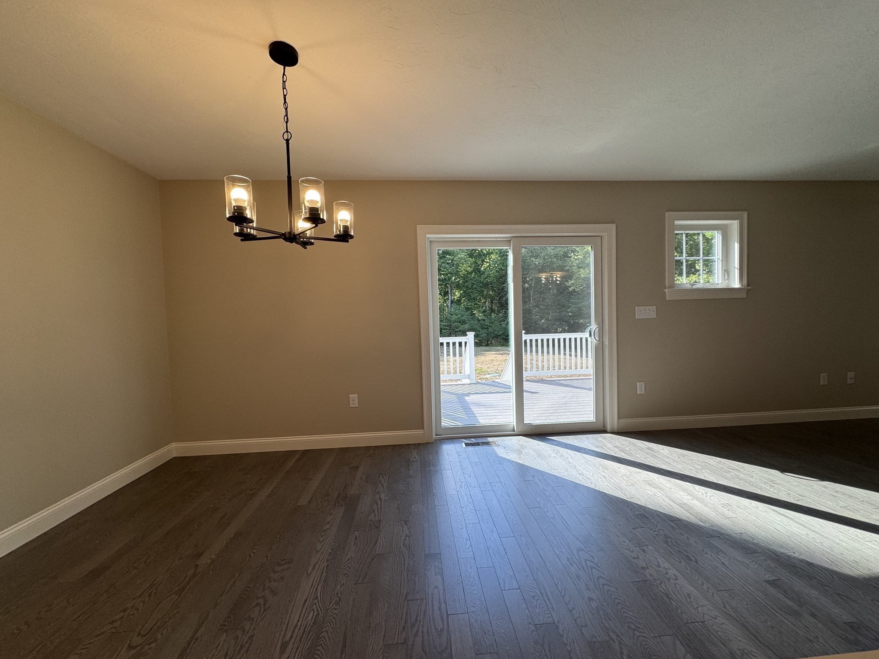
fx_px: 356
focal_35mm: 14
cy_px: 330
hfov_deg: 102.1
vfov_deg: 85.7
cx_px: 440
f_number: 2.2
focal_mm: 2.22
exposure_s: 1/120
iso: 40
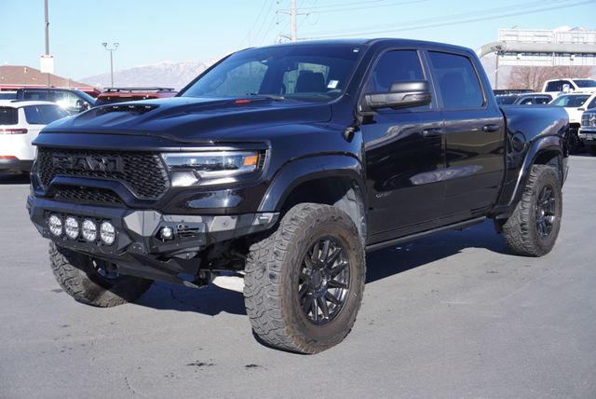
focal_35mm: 45
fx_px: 746
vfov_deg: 29.9
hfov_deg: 43.6
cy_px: 200
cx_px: 298
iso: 100
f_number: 8
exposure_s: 1/160
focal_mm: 30
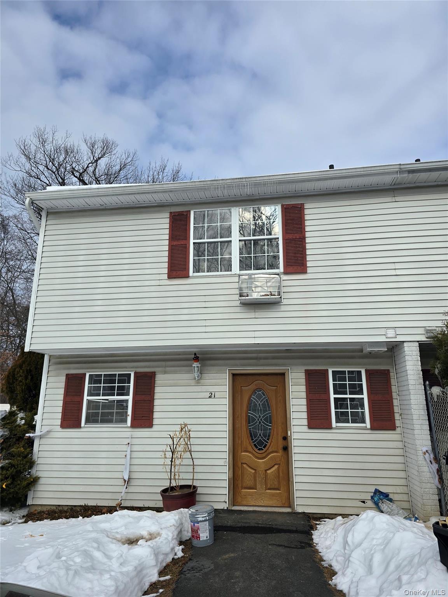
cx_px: 224
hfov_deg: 58.9
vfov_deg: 73.9
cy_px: 298
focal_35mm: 23
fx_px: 397
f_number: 1.7
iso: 12
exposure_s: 1/1093
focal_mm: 6.3
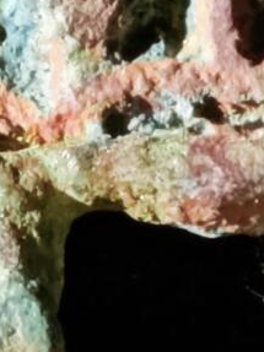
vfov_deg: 3.0
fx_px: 6828
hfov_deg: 2.2
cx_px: 219
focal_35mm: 671
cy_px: 310
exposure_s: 1/100
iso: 500
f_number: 2
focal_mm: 9
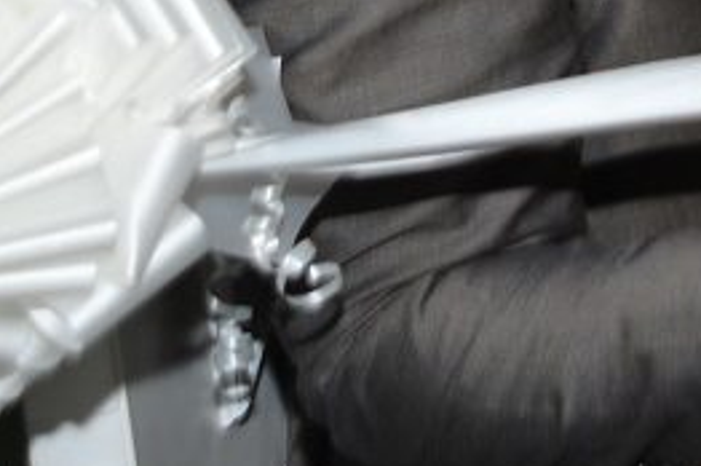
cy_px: -426
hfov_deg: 11.2
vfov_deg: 7.5
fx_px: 3423
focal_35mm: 176
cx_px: 1105
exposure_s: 1/60
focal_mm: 45
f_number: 5
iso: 200
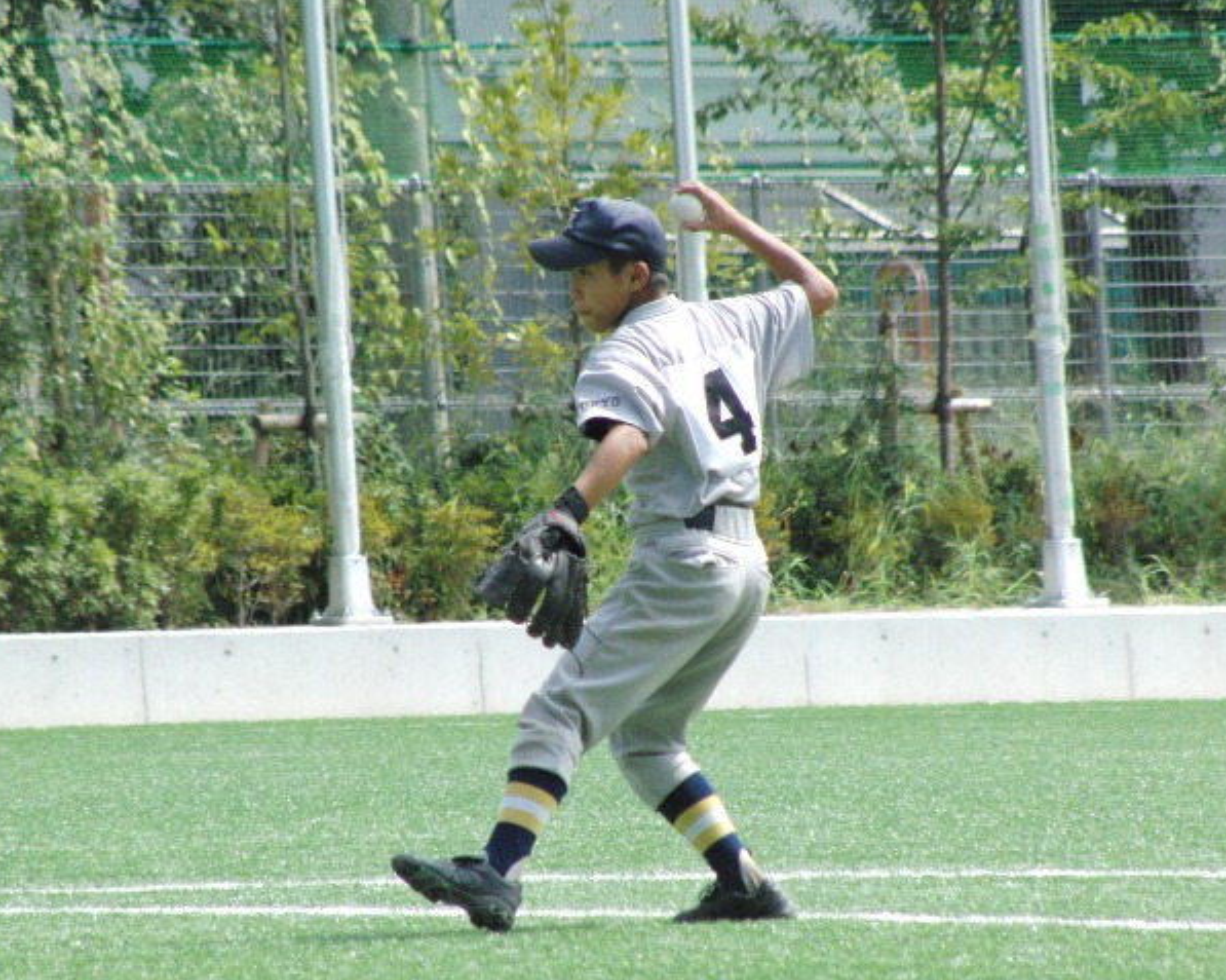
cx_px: 602
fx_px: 17880
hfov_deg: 3.9
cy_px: 489
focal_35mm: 493
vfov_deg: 3.1
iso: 400
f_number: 4.4
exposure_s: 1/1000
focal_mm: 83.3
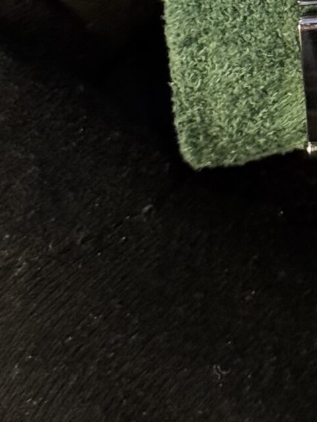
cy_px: -74
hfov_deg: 7.6
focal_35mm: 193
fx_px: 2356
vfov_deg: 10.1
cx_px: 412
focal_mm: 6.76
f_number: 1.78
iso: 640
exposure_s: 1/30
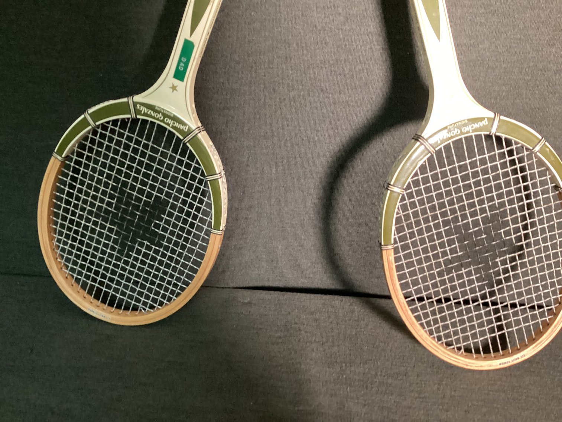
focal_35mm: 31
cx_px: 281
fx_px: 503
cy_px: 211
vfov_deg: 45.4
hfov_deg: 58.3
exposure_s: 1/30
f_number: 2.4
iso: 500
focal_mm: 3.3
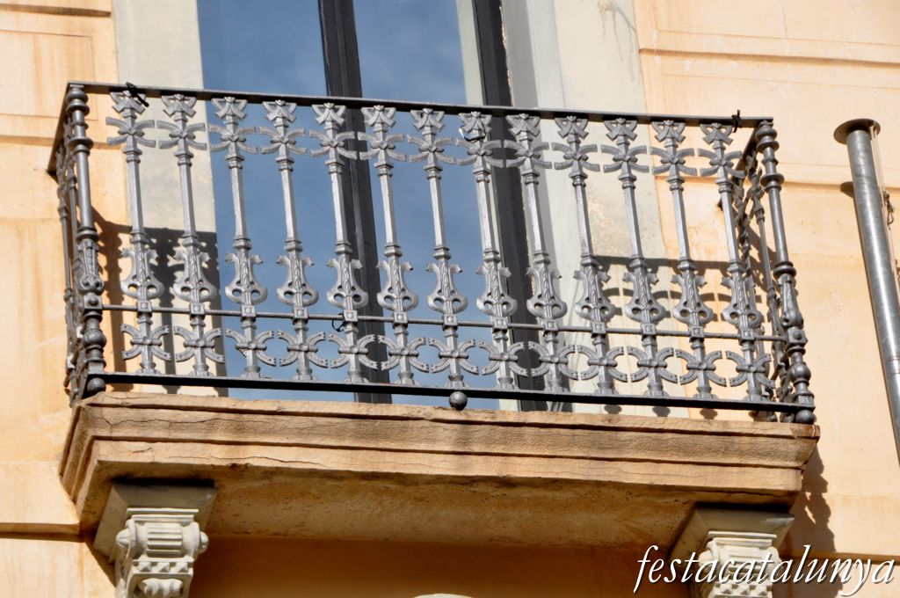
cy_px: 299
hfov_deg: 11.4
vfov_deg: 7.6
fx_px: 4494
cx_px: 450
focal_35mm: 180
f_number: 13
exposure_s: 1/640
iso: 500
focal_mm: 120
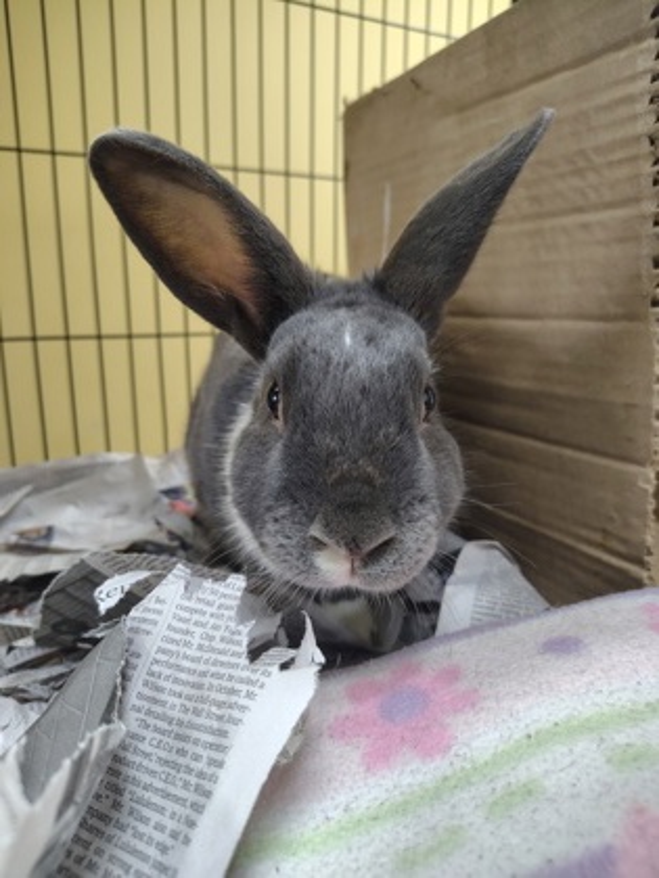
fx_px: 609
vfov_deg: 71.6
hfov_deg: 56.8
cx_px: 330
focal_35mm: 24
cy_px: 439
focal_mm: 5.56
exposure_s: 1/60
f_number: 1.8
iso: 712
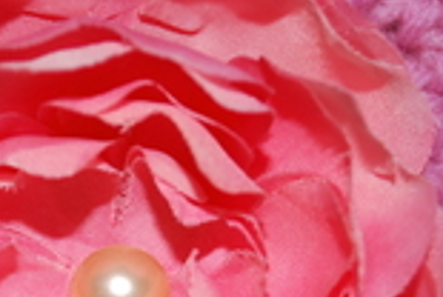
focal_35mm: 122
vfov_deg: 11.2
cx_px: 131
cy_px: 310
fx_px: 1504
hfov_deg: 16.7
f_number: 4.5
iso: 100
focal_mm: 28
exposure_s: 1/125
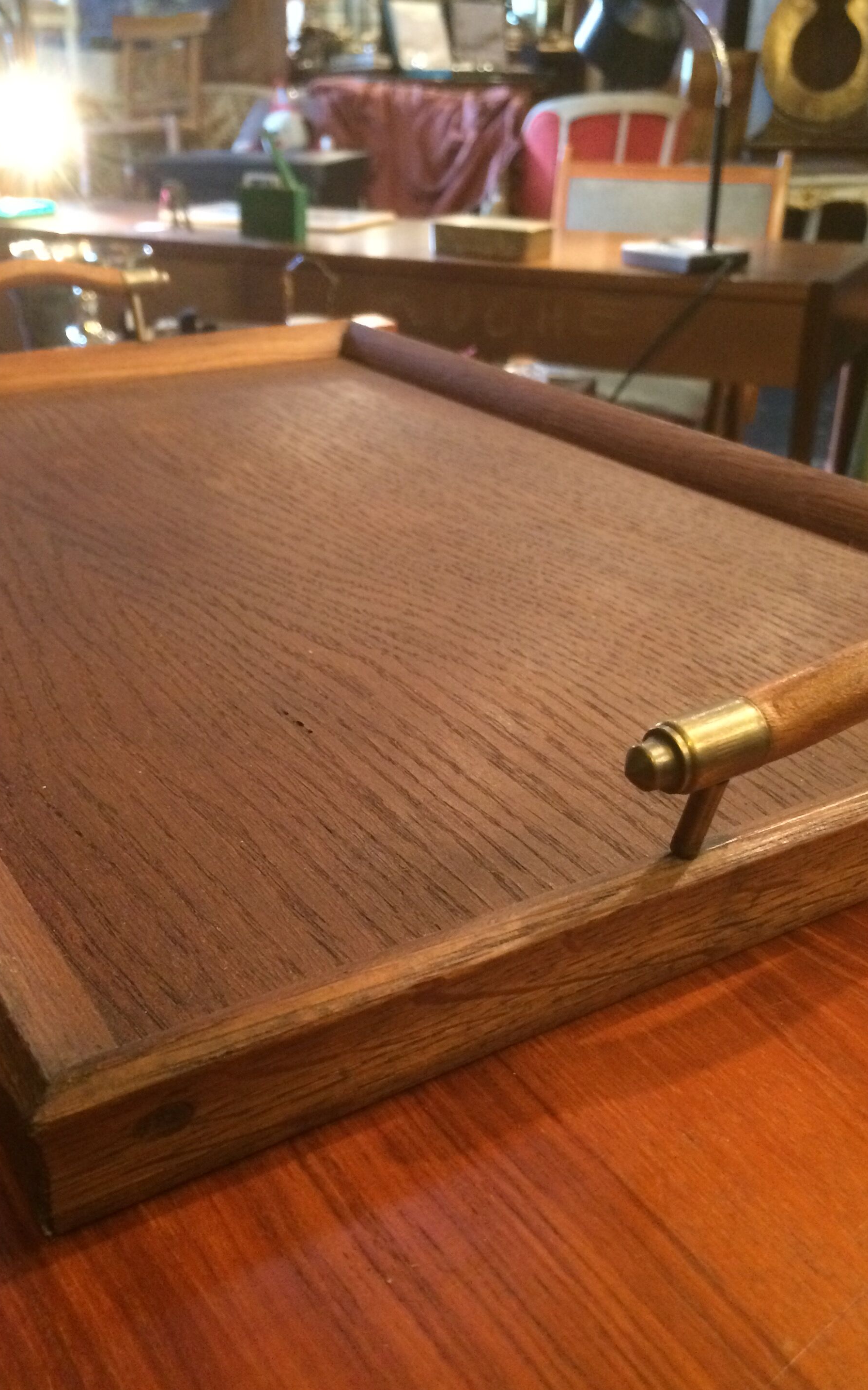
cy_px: 714
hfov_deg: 36.3
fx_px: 1325
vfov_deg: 55.3
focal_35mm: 35
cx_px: 408
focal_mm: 4.15
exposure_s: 1/25
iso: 320
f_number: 2.2
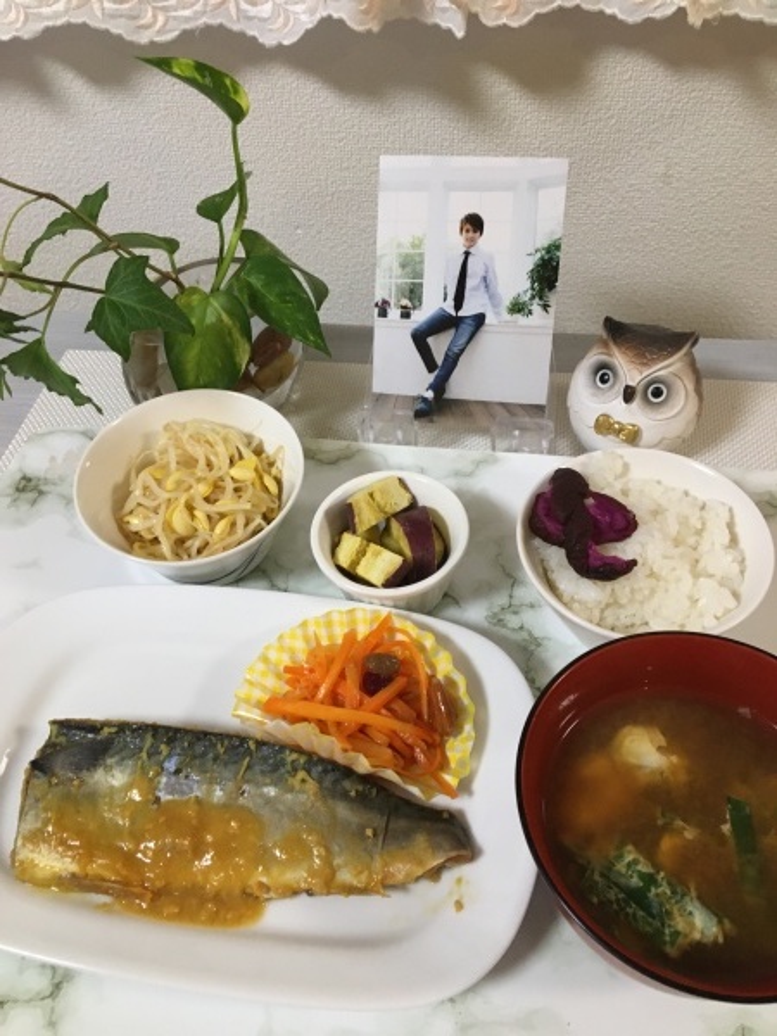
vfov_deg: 61.7
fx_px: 868
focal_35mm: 29
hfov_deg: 48.2
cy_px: 518
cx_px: 388
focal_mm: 4.15
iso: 160
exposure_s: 1/30
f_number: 2.2
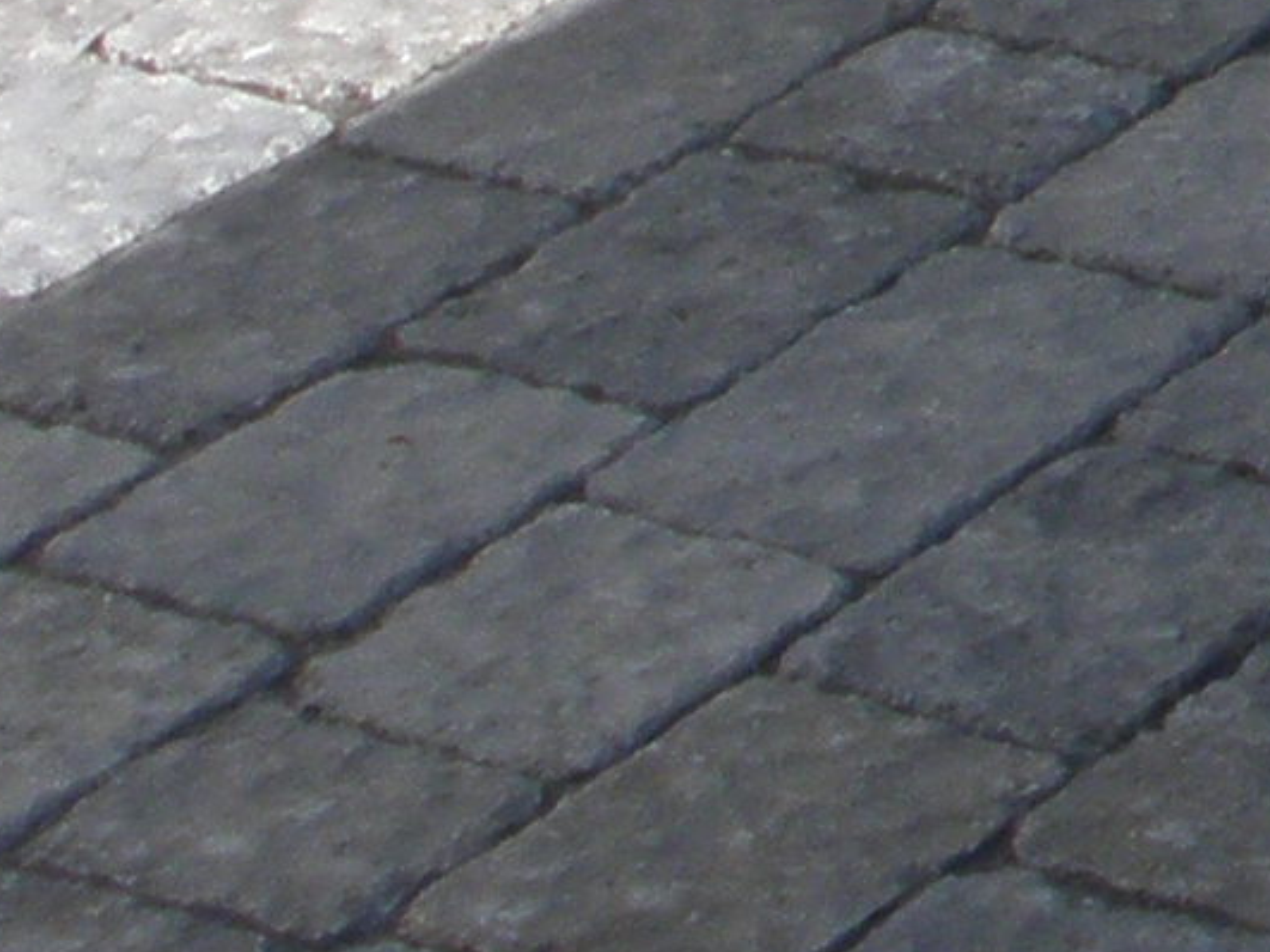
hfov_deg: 6.9
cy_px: -2083
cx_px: 3064
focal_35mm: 269
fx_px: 9867
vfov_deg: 5.2
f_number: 5.6
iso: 64
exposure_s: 1/160
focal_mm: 6.3
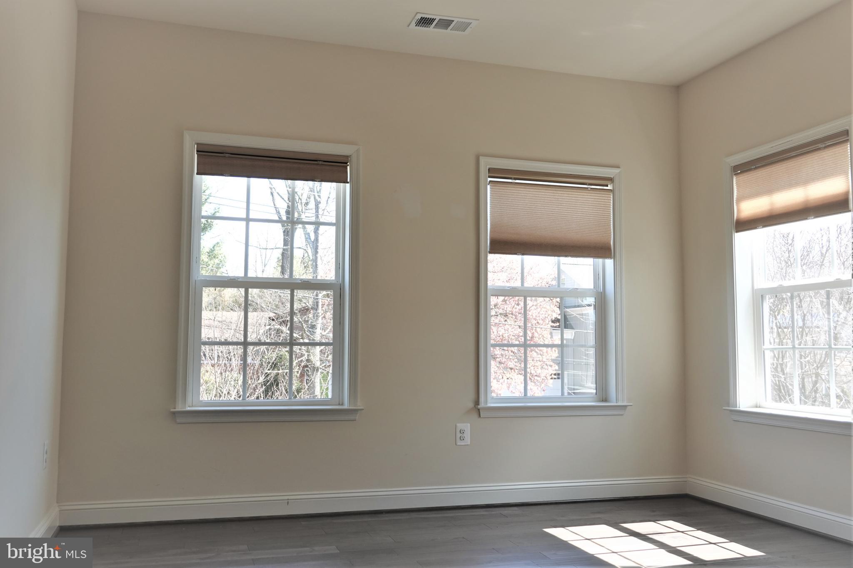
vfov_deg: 42.3
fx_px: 734
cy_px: 284
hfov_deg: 60.3
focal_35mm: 31
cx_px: 426
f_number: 2.8
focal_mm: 11.26
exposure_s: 1/125
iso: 100
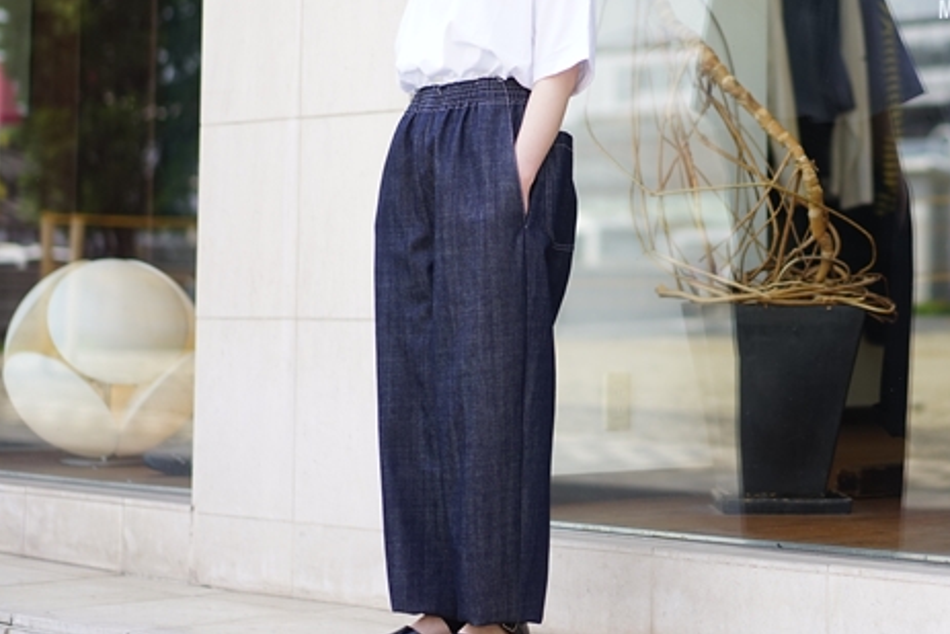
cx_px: 804
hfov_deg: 21.1
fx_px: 2508
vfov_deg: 14.3
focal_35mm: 95
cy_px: 151
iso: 100
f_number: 1.8
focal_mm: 55
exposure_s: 1/640
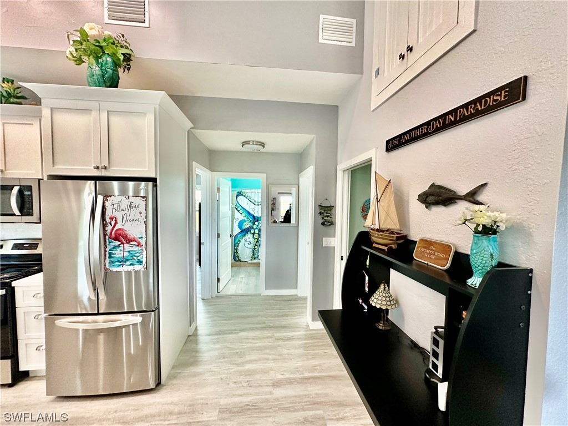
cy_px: 213
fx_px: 230
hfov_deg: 102.1
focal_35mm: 14
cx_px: 284
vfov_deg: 85.7
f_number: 2.2
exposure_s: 1/120
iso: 250
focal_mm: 2.22
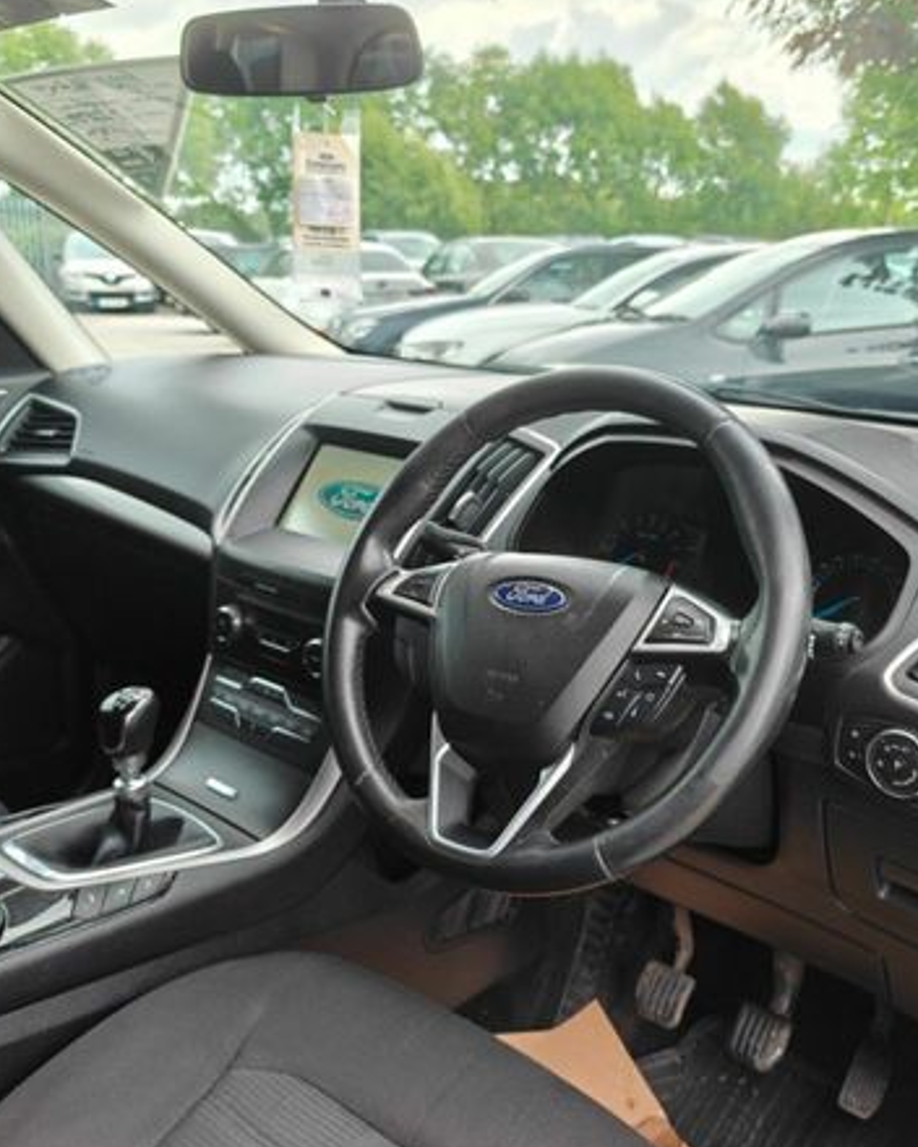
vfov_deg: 55.7
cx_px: 498
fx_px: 1087
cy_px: 580
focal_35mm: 32
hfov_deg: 45.7
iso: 125
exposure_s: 1/100
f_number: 1.7
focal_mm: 6.06
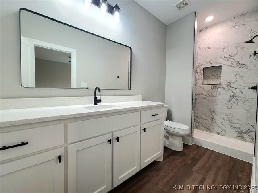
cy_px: 96
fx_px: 97
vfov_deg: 89.9
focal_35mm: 13
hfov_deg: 106.2
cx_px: 129
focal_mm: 2.2
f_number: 2.2
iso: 125
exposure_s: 1/60.2
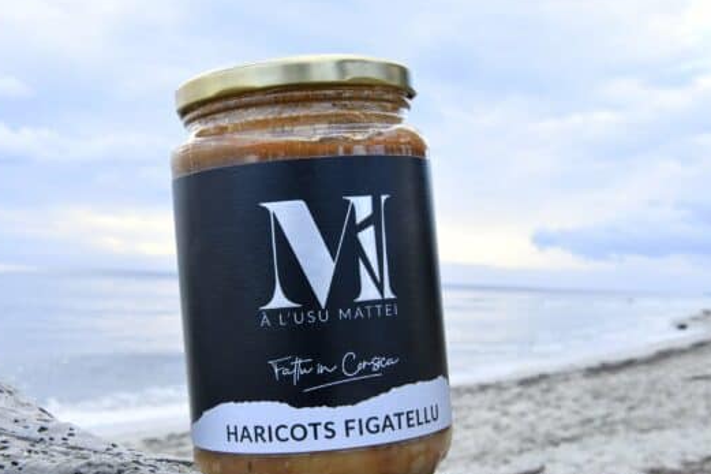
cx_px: 326
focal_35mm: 53
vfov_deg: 25.5
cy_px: 265
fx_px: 1046
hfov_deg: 37.5
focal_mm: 46
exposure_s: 1/60
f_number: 22
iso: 1250
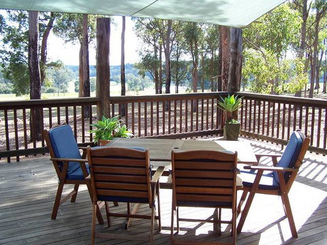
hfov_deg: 49.0
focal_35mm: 38
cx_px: 164
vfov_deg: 37.7
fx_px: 359
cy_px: 122
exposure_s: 1/125
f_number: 2.8
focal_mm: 6.3
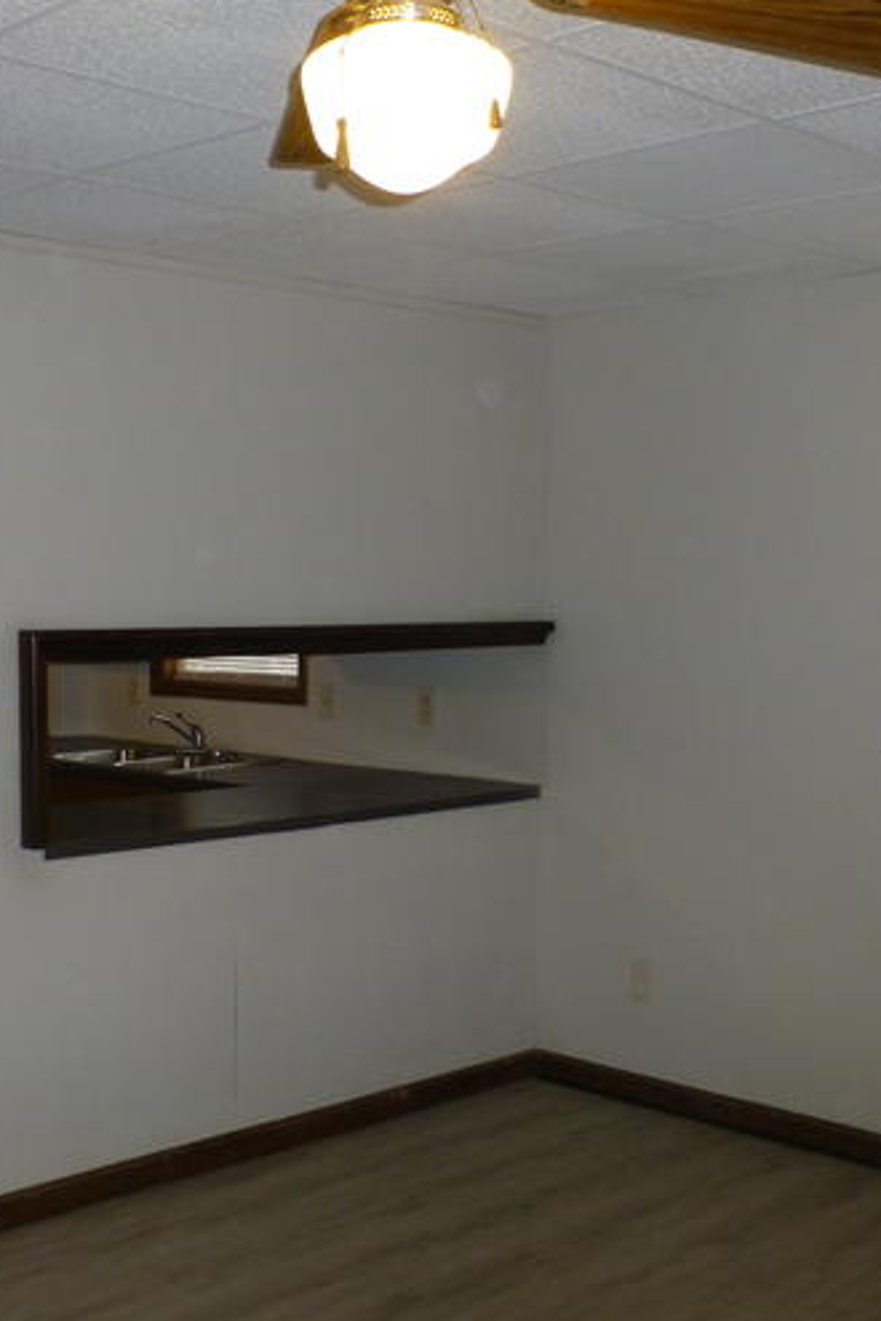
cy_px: 660
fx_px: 1835
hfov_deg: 26.9
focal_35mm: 50
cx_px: 339
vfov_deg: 39.6
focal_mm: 6.1
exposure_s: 1/60
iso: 320
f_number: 3.7
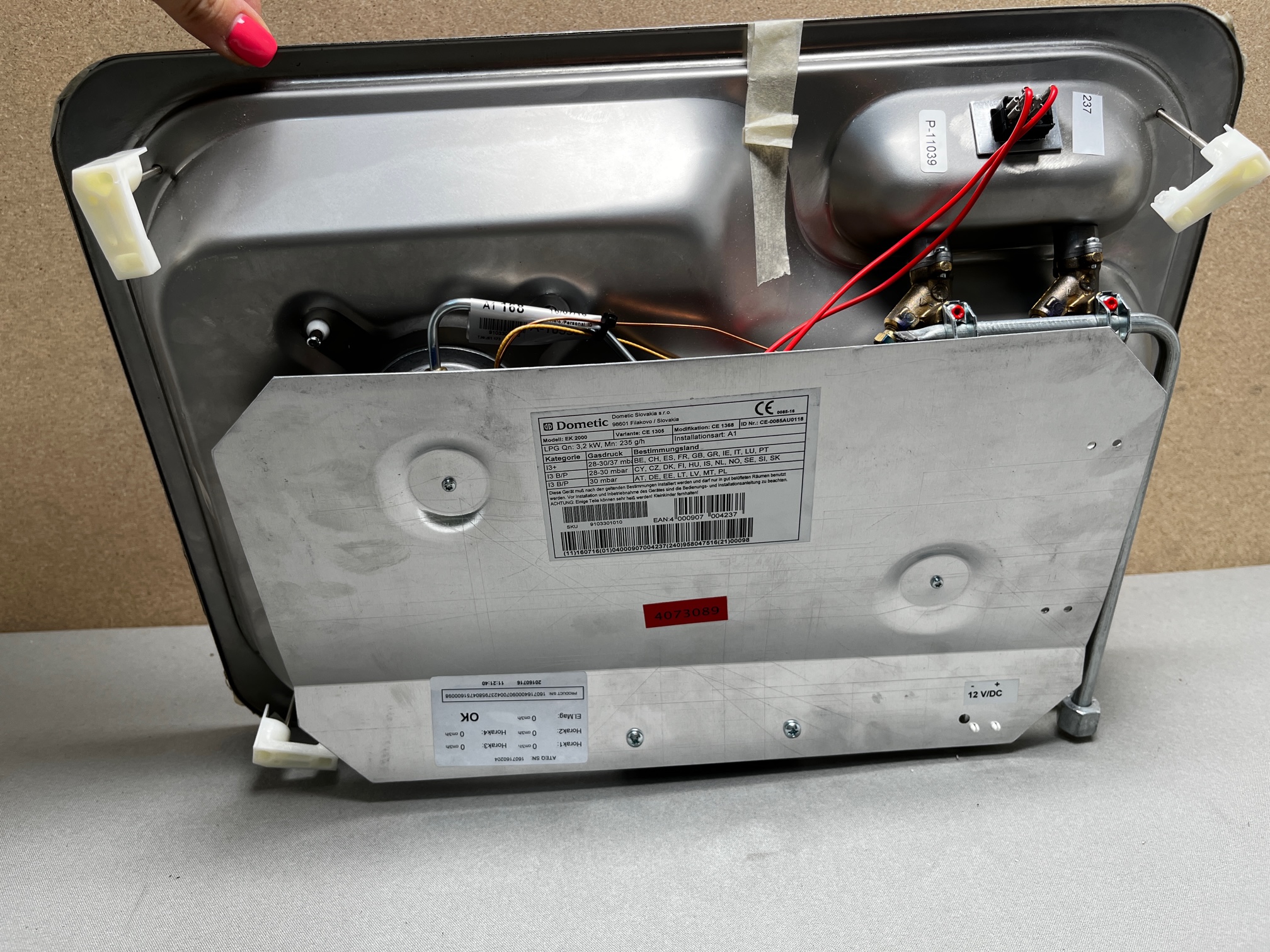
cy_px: 476
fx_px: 954
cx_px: 635
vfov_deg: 53.1
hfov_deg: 67.3
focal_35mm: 26
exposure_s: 1/100
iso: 40
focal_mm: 5.1
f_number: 1.6
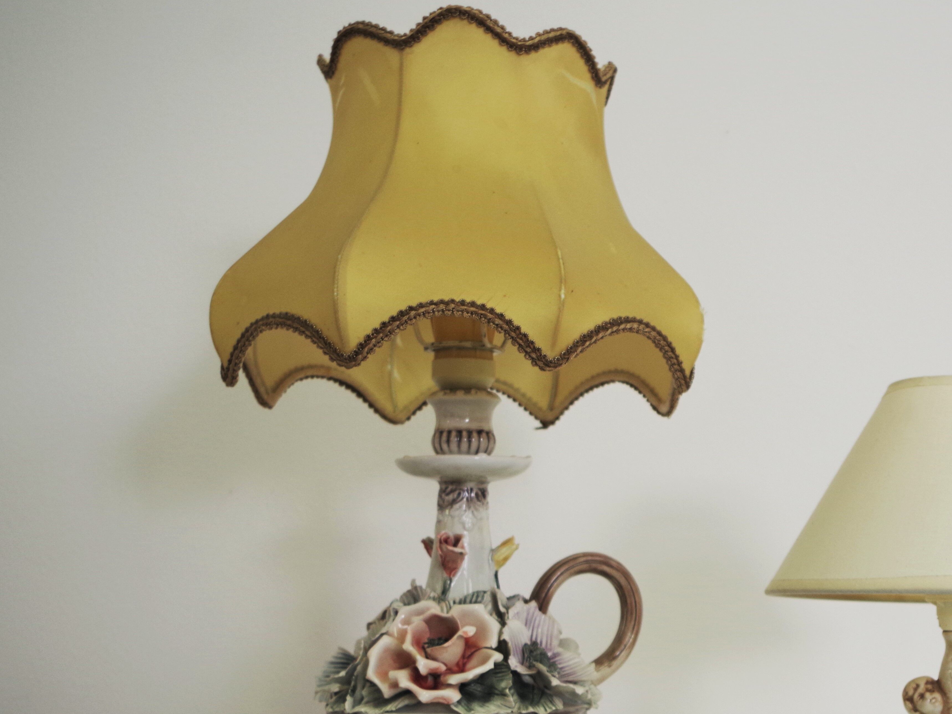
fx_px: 1458
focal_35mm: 53
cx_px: 692
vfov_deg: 27.4
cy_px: 476
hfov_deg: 35.5
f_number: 4
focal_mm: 23.13
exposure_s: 1/100
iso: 200
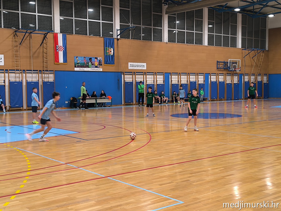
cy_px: 106
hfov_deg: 41.2
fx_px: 373
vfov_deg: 31.5
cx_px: 140
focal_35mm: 46
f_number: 1.65
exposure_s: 1/50
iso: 500
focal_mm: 6.14
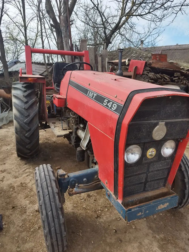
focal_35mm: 25
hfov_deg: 54.9
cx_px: 94
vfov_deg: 69.4
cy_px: 126
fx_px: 182
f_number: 1.89
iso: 50
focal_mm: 5.95
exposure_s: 1/810
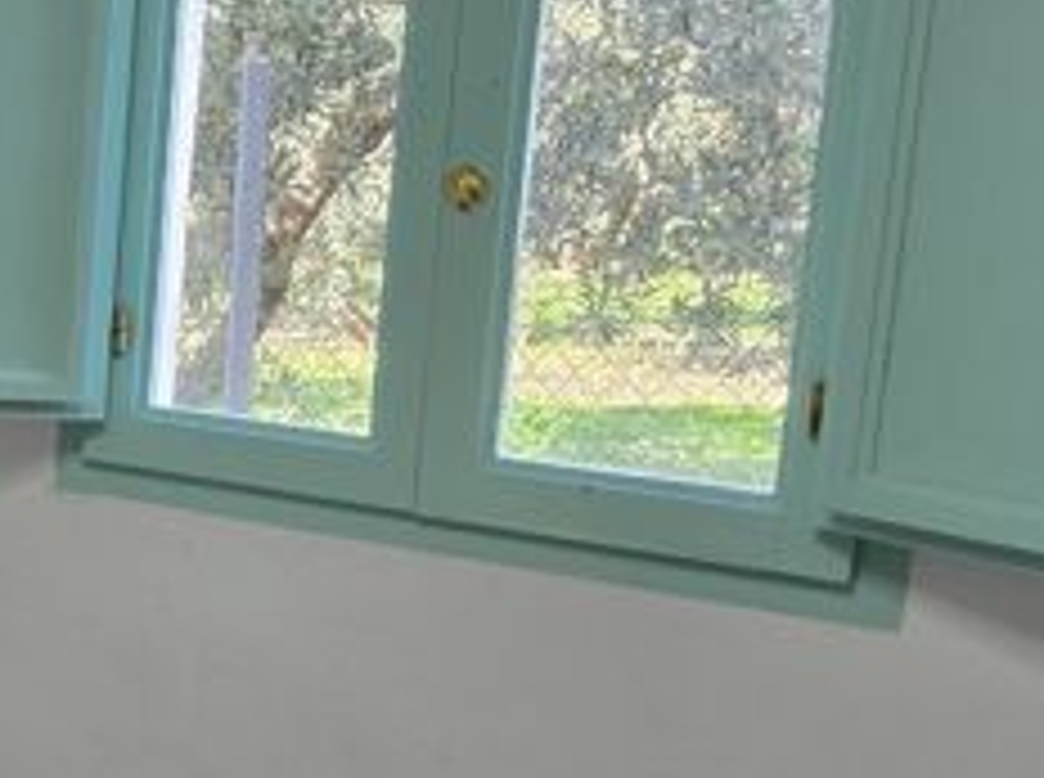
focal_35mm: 70
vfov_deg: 20.9
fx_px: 2107
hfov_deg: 24.0
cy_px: 432
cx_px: -362
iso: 100
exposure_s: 1/180
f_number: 1.7
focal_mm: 6.3
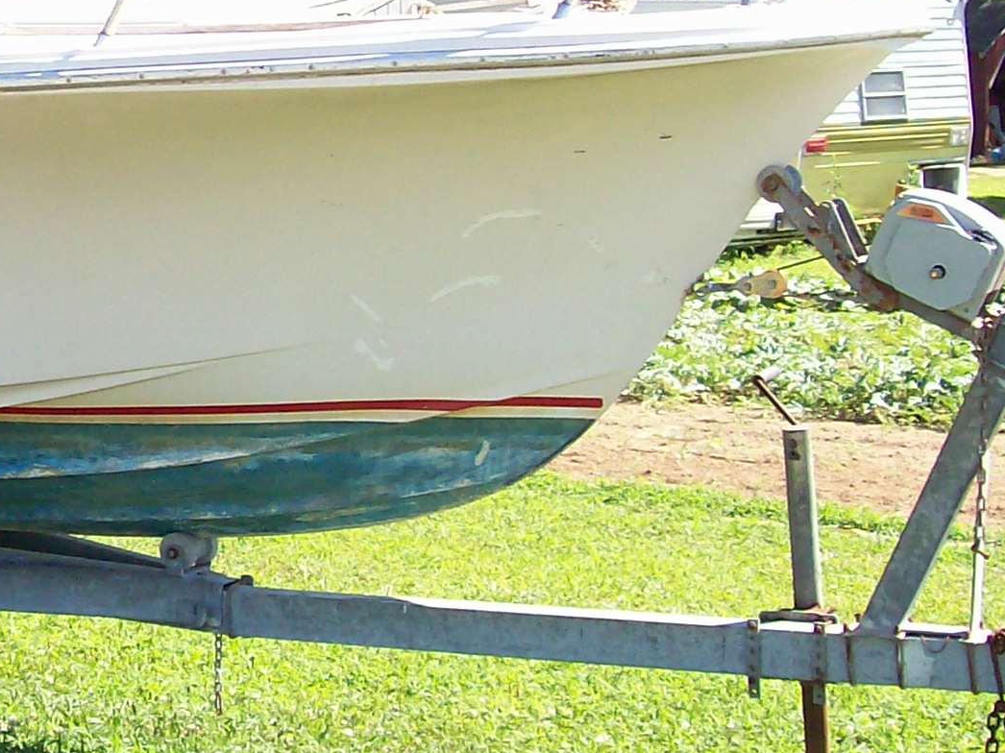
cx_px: -73
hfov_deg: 19.3
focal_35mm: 98
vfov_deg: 15.0
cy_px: 199
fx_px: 2845
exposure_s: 1/655
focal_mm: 6
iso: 80
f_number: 2.7
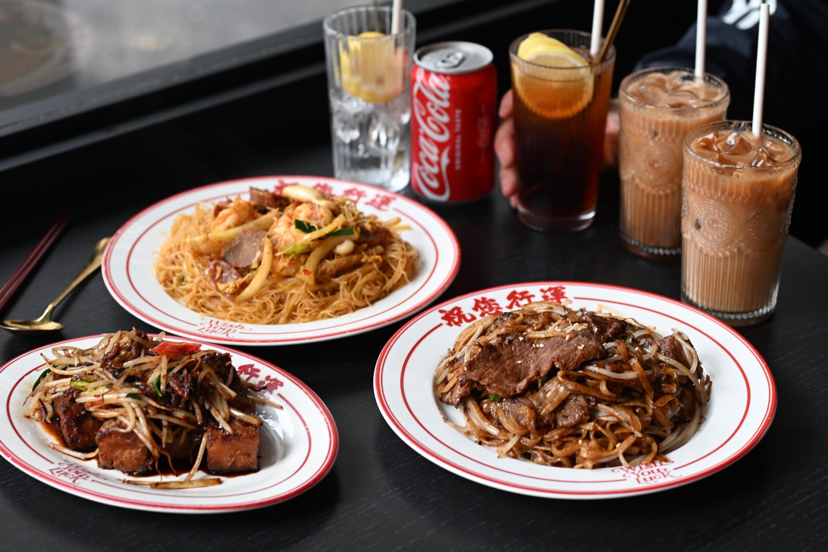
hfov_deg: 25.7
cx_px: 405
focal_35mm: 79
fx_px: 1817
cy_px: 264
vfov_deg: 17.3
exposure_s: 1/160
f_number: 3.2
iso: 450
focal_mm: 50
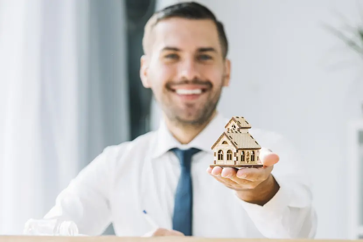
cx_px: 182
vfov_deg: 13.1
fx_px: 1059
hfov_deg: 19.4
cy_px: 121
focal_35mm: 105
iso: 250
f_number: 5.6
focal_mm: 105
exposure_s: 1/125
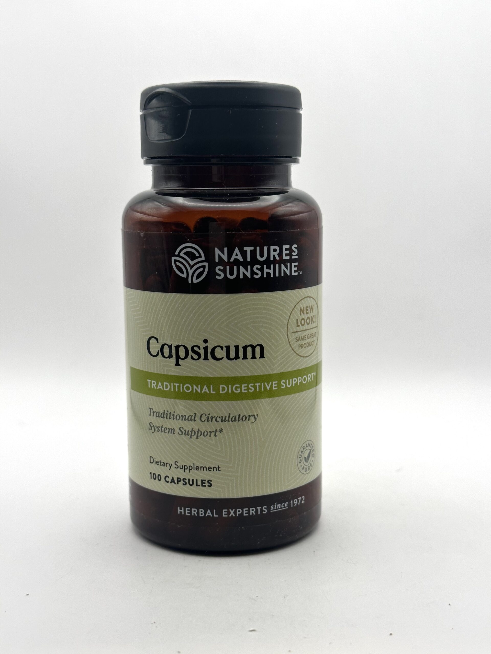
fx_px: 908
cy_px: 327
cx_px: 246
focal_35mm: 48
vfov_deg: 39.7
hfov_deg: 30.3
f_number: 1.78
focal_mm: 6.86
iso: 64
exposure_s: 1/341
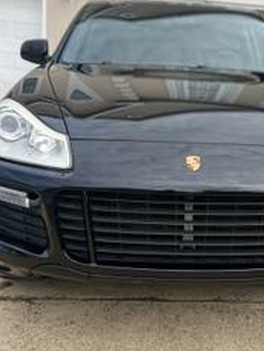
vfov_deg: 43.8
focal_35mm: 43
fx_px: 437
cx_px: 178
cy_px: 187
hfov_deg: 33.3
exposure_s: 1/2208
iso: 50
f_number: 1.5
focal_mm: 5.7
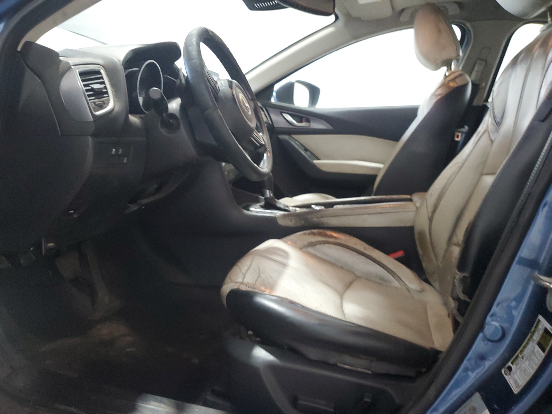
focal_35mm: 26
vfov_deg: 53.1
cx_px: 276
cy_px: 207
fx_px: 415
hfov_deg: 67.3
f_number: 1.5
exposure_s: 1/30
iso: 305
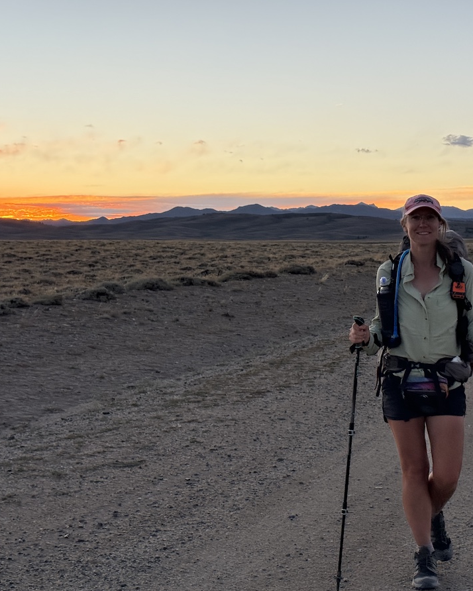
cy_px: 296
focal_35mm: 63
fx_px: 1102
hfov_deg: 23.9
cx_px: 378
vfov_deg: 30.0
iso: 64
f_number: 1.78
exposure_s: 1/227
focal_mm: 6.76
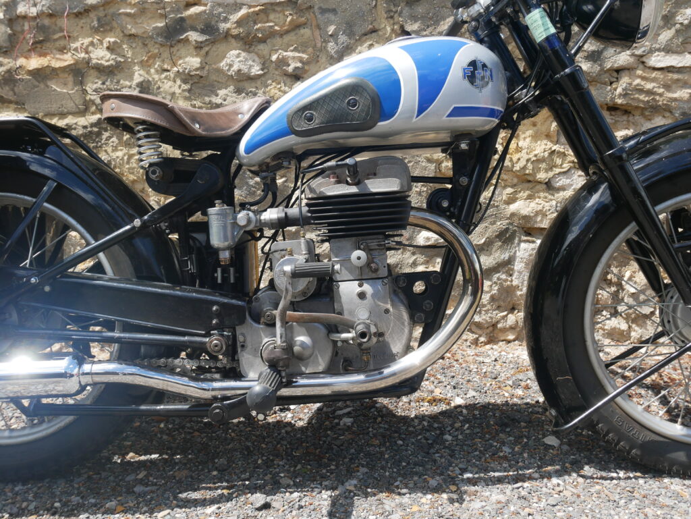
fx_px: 679
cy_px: 260
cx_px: 346
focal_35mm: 34
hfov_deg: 53.9
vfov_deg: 41.8
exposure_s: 1/250
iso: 200
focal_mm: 17
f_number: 6.3
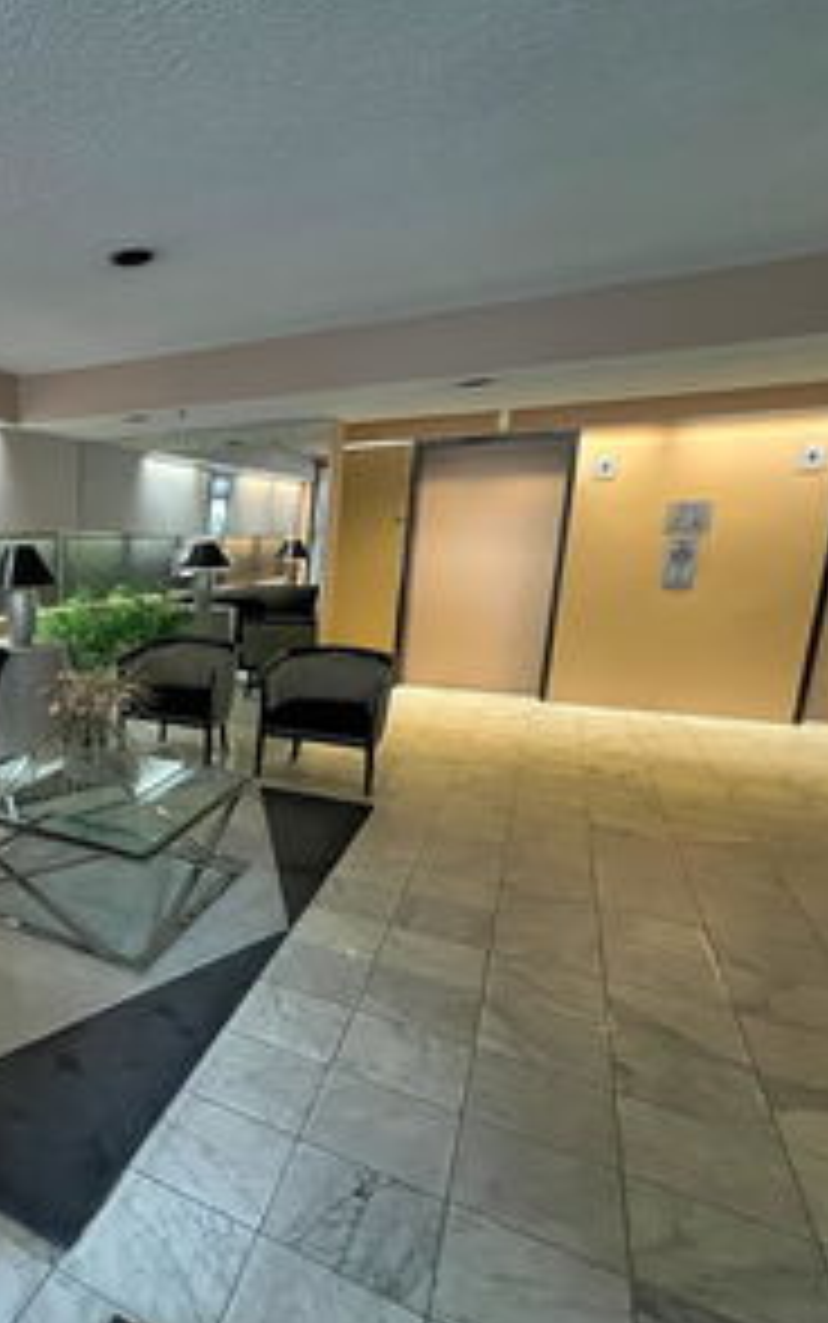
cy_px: 698
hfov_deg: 49.0
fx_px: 721
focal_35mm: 20
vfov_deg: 85.0
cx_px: 2
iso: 800
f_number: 1.8
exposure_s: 1/40
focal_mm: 1.6
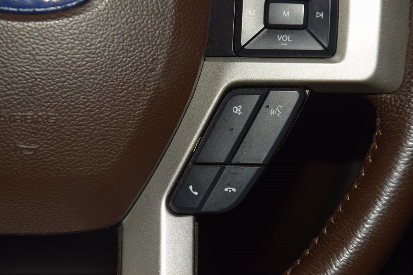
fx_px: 1216
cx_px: 206
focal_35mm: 106
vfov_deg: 12.9
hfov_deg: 19.3
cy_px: 137
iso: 100
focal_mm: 70
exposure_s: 1/125
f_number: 8
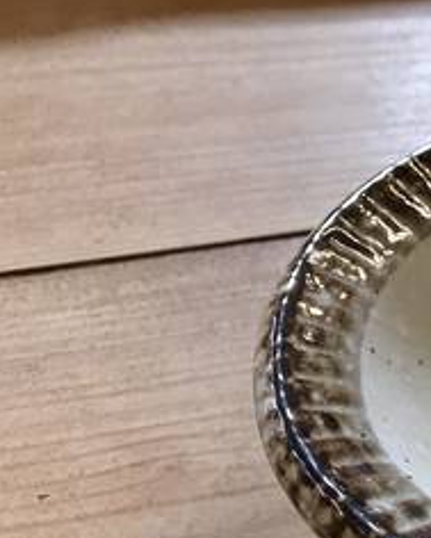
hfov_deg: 17.6
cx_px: 725
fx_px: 1179
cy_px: 390
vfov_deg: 25.5
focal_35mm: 74
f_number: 1.8
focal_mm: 3.99
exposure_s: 1/15
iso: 50
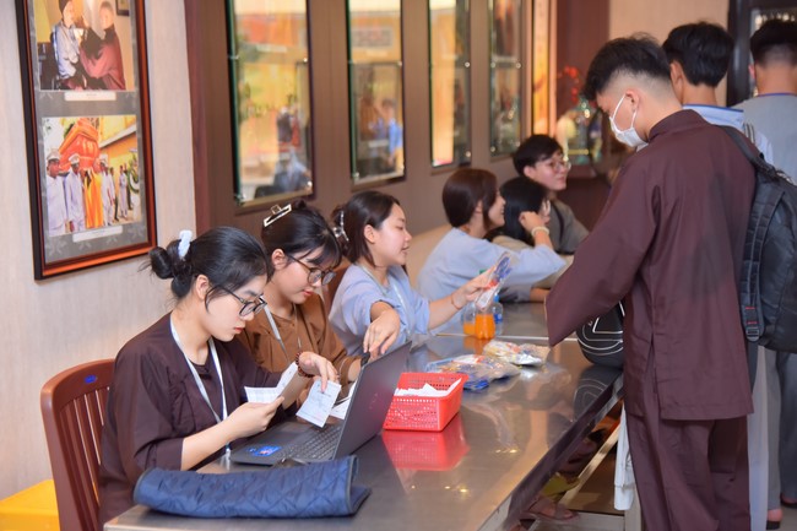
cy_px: 266
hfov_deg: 32.4
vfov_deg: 21.9
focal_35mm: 62
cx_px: 398
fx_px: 1372
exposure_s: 1/200
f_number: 4.5
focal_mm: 62
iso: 640
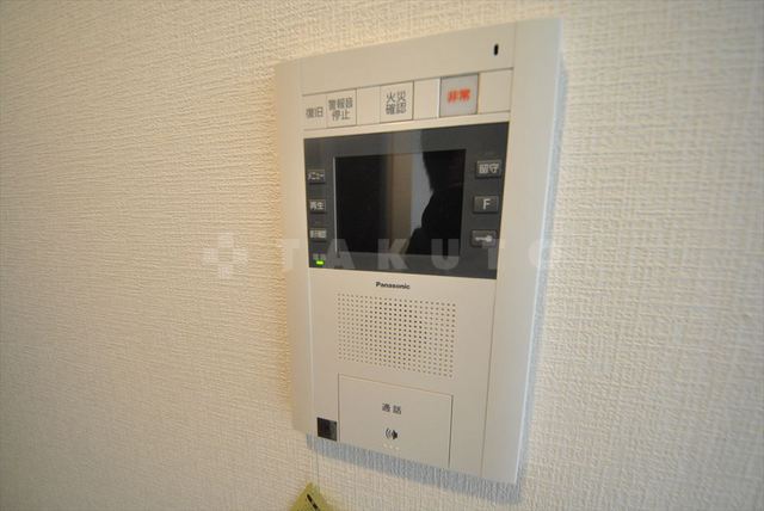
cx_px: 382
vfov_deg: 90.1
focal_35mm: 12
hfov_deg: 112.6
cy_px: 256
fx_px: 255
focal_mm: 8
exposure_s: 1/50
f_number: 4.5
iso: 800
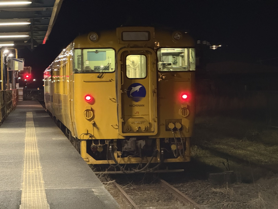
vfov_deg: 12.3
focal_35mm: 120
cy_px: 104
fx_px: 964
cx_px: 139
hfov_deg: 16.4
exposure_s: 1/31
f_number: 2.8
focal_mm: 15.66
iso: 1600
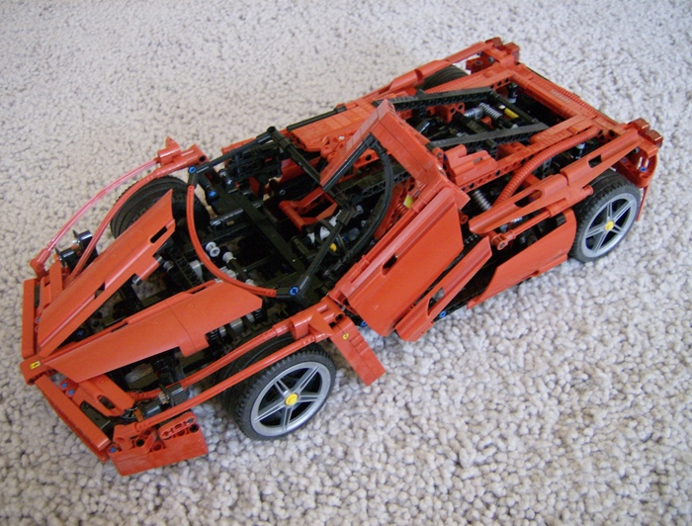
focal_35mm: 36
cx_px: 346
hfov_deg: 51.1
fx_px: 723
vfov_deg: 40.0
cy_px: 263
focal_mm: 6
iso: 200
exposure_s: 1/17.2
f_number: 2.8
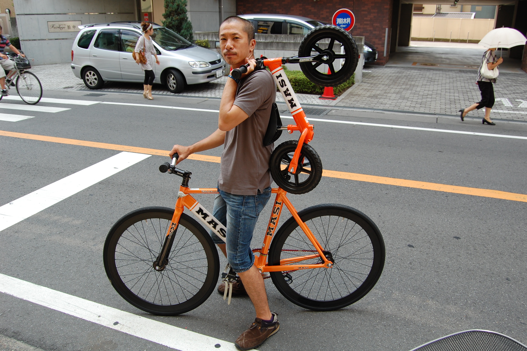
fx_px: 417
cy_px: 176
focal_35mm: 28
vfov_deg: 45.6
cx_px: 264
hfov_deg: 64.6
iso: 200
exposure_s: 1/160
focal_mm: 19
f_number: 6.3
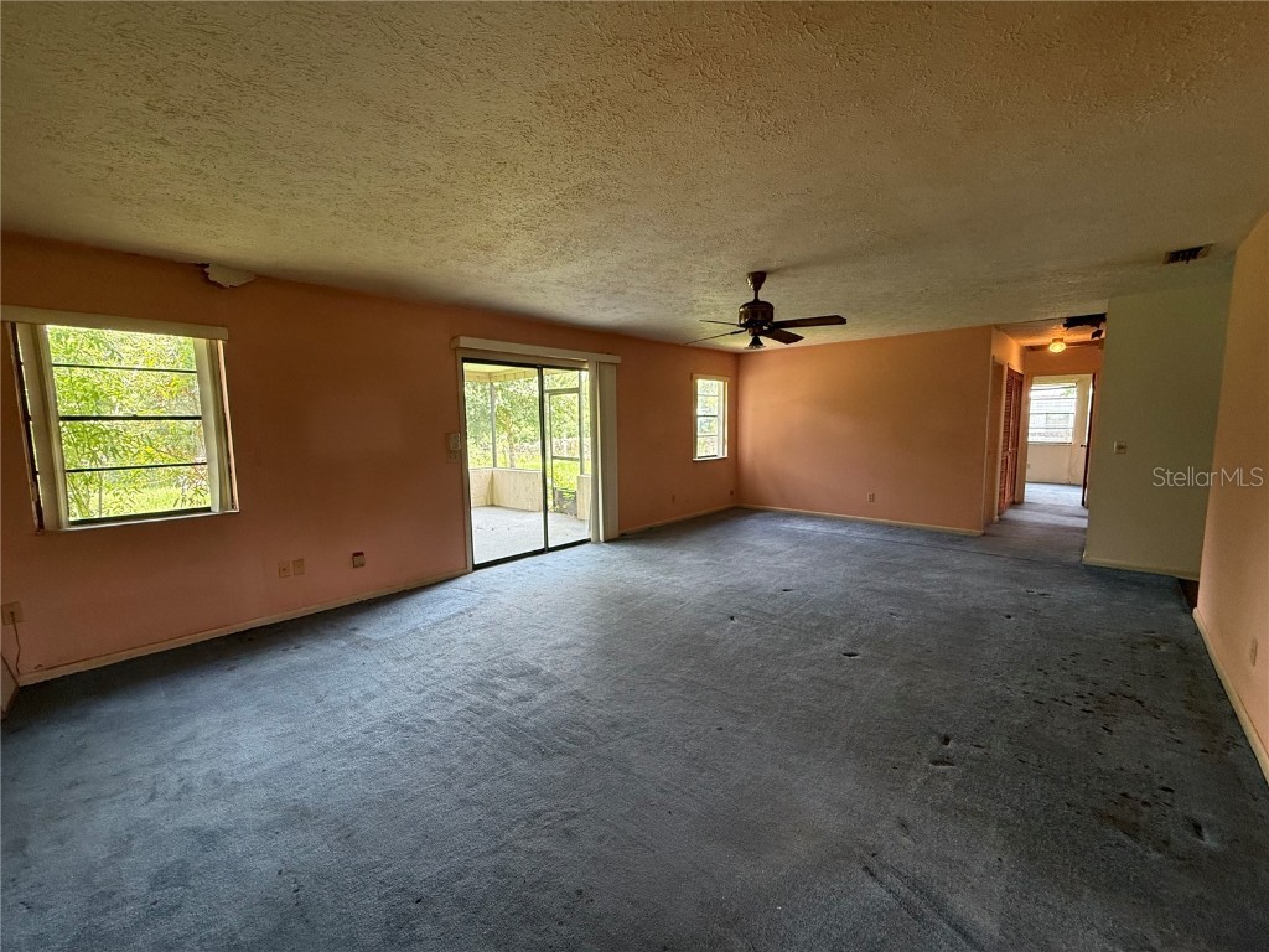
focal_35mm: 14
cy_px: 476
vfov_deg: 85.7
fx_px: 513
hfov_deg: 102.1
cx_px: 634
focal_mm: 2.22
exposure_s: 1/120
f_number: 2.2
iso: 250
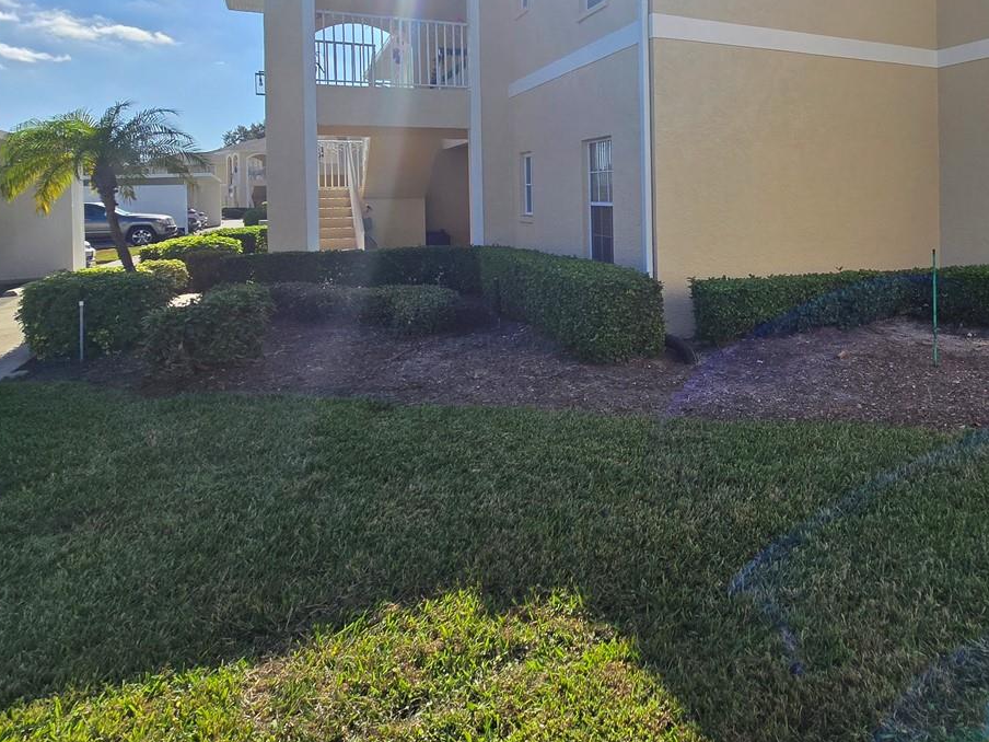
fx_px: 657
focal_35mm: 23
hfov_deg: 70.5
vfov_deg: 56.7
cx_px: 701
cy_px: 210
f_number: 2.2
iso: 50
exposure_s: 1/3255
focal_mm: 2.2
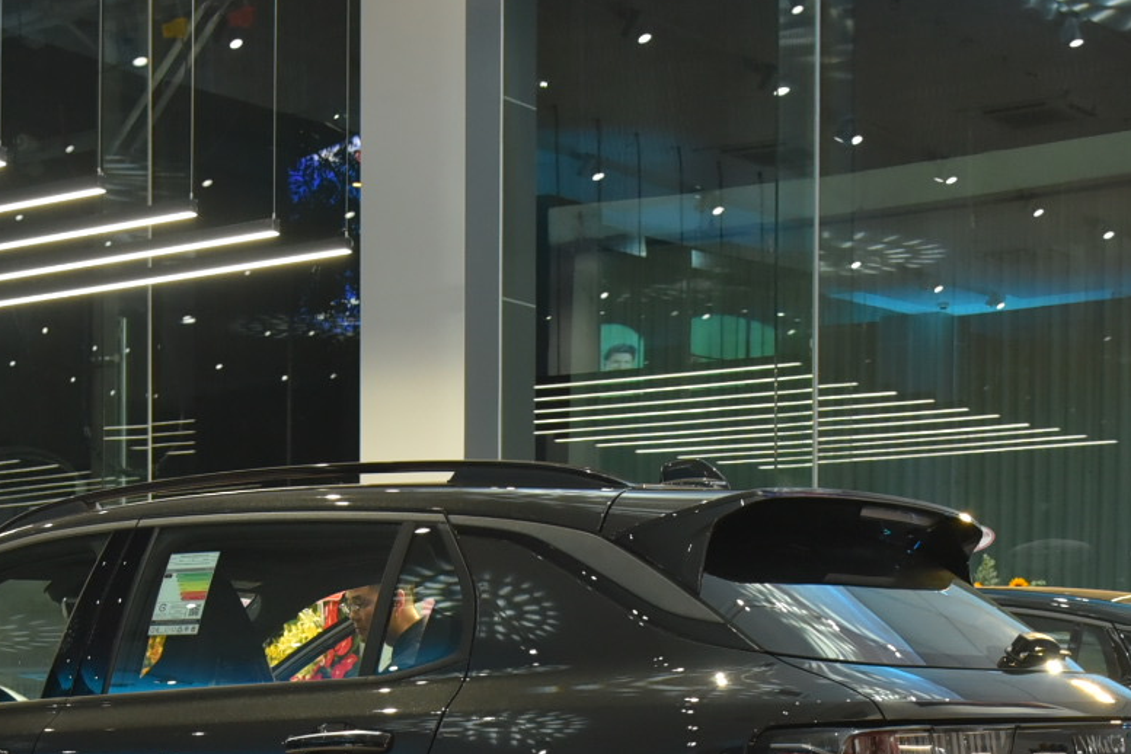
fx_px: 2293
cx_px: 393
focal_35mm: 73
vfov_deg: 18.2
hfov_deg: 27.6
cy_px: 766
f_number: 5
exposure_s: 1/60
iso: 2000
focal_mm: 35
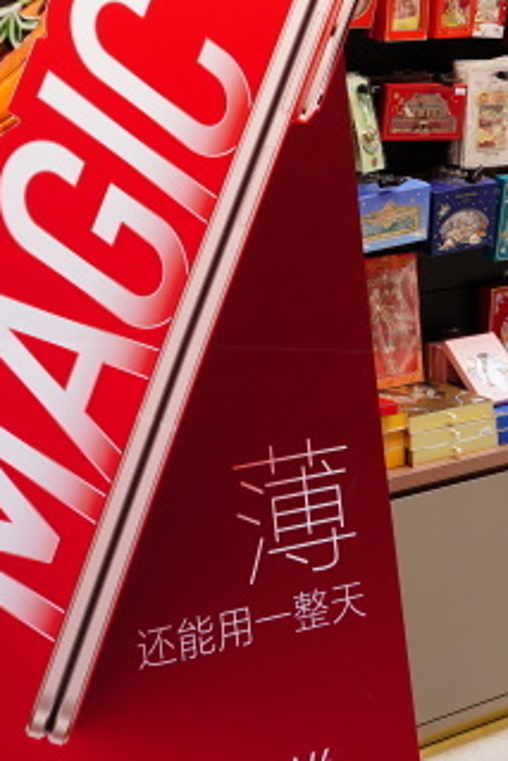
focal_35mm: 77
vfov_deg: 25.0
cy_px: -8
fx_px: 1628
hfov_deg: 17.7
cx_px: 339
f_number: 6.3
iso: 125
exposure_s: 1/50
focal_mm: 24
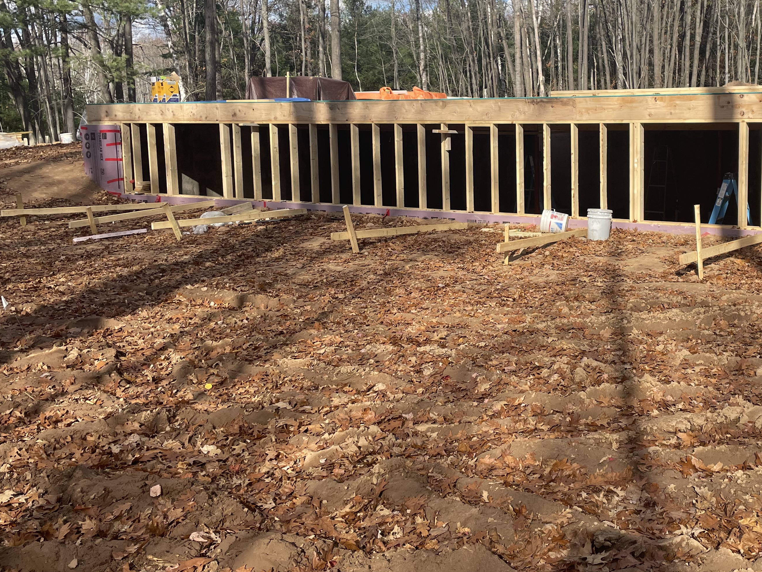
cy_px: 219
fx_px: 881
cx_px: 500
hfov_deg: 46.2
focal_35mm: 40
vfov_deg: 35.8
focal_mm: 4.2
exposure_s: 1/2132
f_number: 1.6
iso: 32
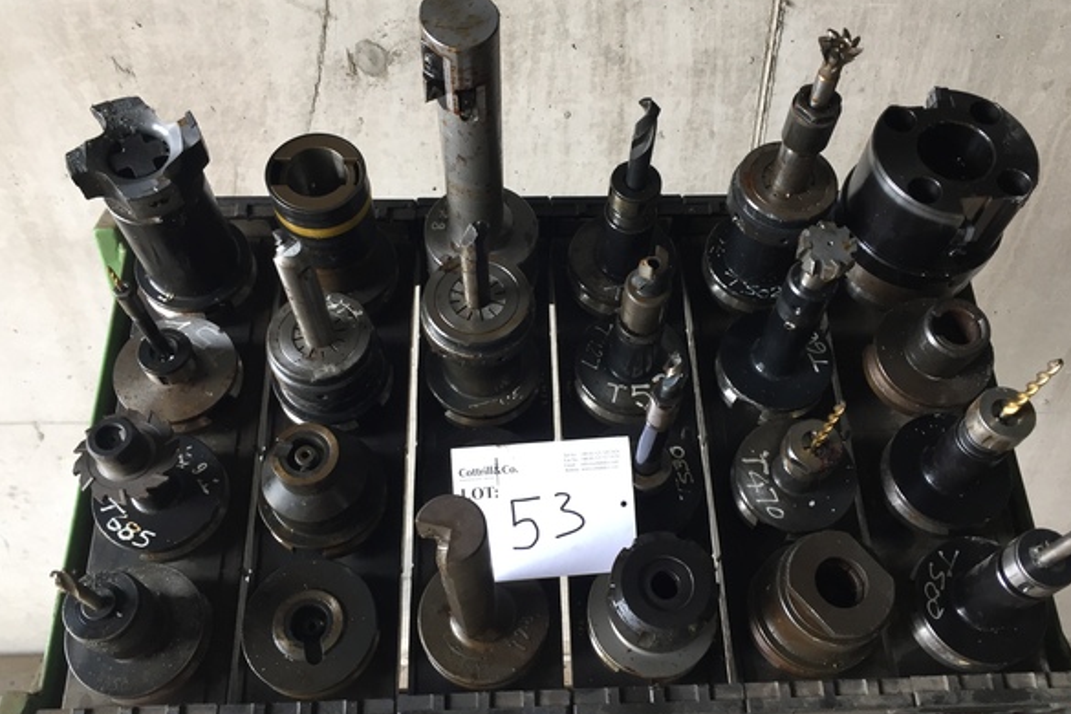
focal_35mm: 33
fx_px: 982
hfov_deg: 57.2
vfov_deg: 40.0
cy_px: 361
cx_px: 557
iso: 40
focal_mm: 4.15
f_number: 2.2
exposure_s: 1/33
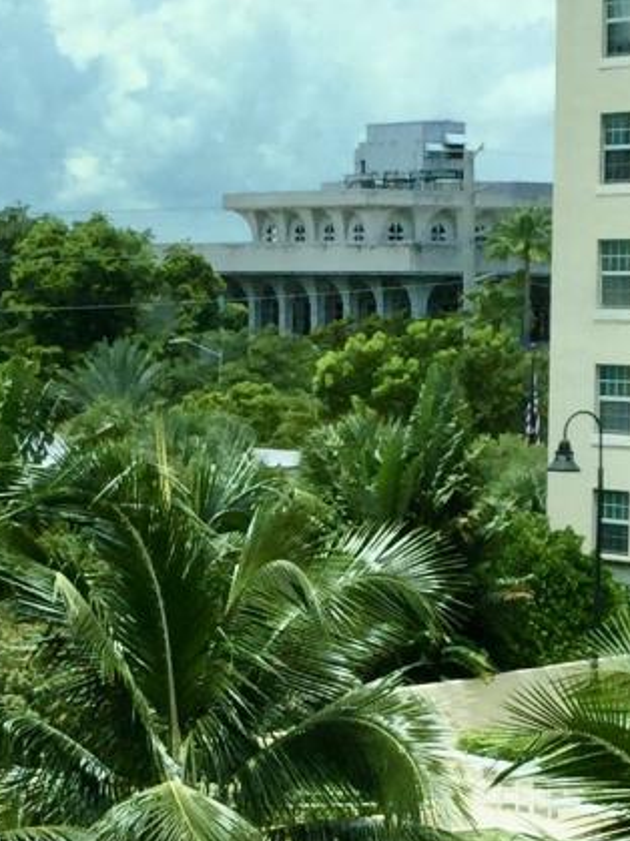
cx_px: 191
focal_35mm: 148
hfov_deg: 10.0
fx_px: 3593
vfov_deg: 13.3
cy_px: 592
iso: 25
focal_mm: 3.3
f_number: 2.4
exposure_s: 1/959
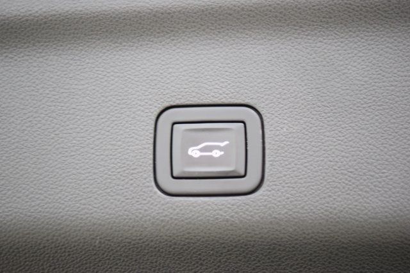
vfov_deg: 13.0
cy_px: 136
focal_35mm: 105
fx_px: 1196
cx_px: 205
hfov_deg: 19.5
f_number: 2.8
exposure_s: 1/10
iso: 1600
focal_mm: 70
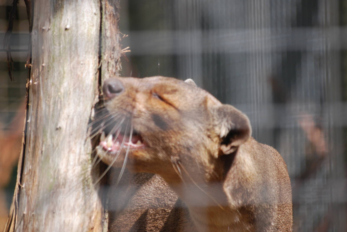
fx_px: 2823
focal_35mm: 292
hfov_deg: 7.0
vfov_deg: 4.7
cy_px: 116
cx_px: 174
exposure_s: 1/500
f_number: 5
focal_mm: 195
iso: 280
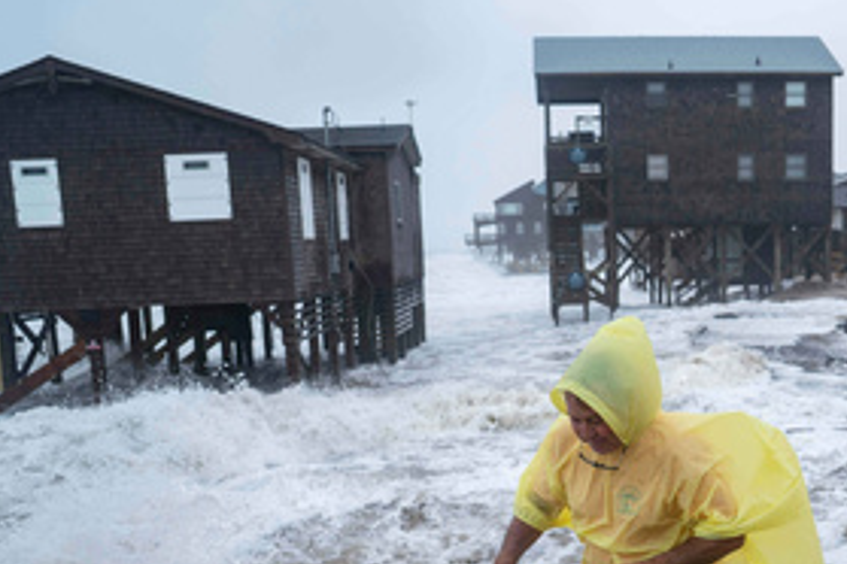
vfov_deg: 29.8
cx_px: 641
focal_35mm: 44
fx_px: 1035
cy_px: 450
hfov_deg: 43.0
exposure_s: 1/1600
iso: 320
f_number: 2.8
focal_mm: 24
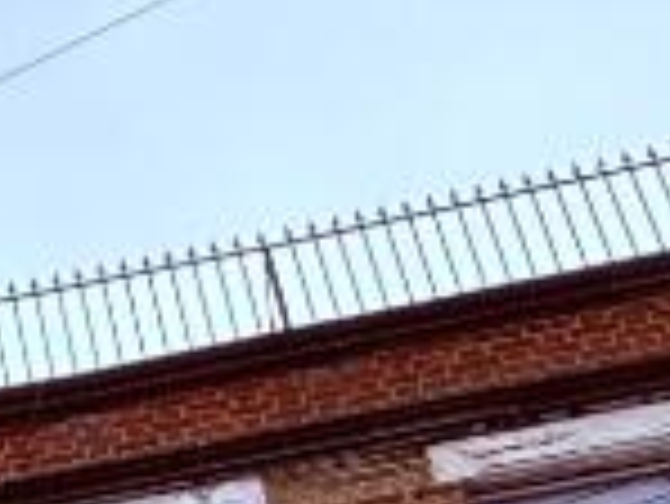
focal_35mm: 96
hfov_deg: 16.1
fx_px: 1860
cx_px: -648
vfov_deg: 11.3
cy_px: 1395
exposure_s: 1/411
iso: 50
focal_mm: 2.22
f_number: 2.2
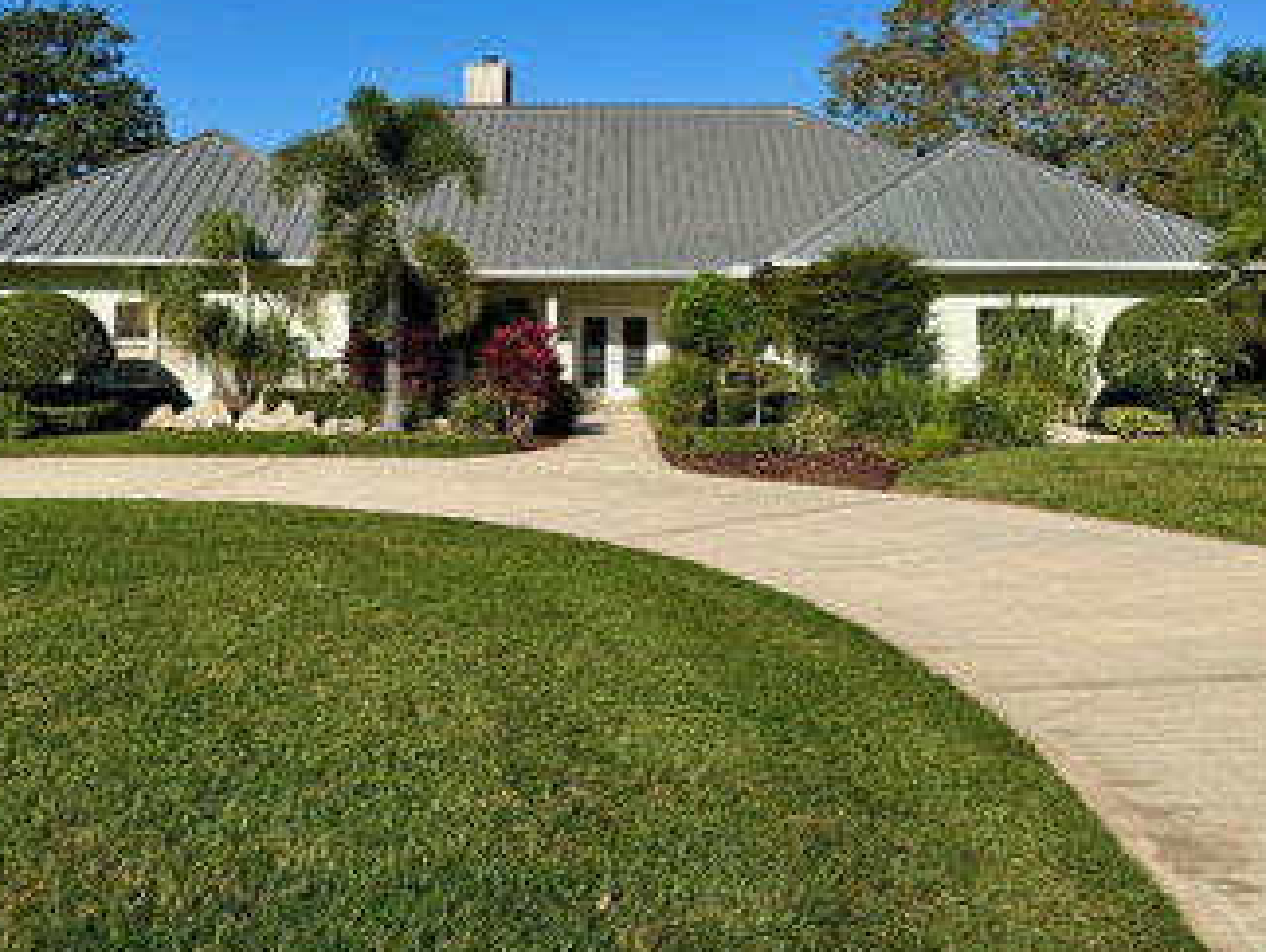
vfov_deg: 36.8
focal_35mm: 38
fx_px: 1391
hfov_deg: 48.9
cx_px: 600
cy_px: 223
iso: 80
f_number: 1.78
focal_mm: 6.76
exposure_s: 1/6410
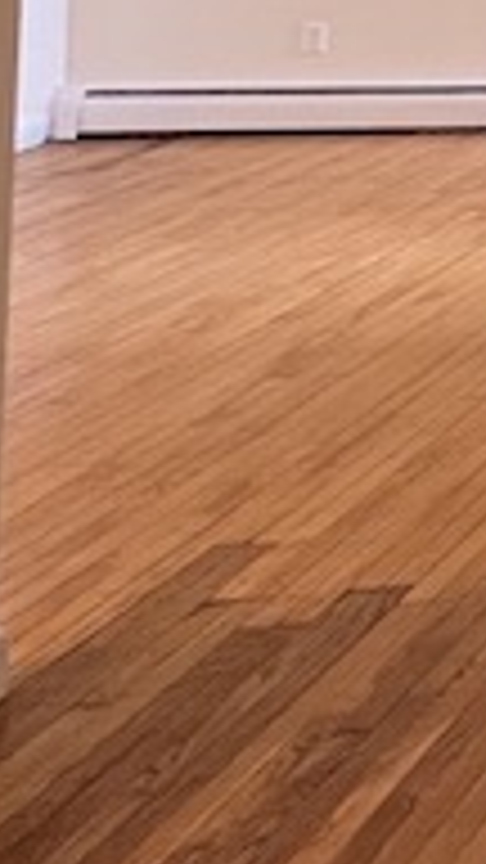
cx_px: 1634
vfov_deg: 29.5
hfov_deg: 10.1
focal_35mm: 59
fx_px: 1352
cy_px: -216
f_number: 1.8
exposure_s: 1/60
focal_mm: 1.57
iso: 200
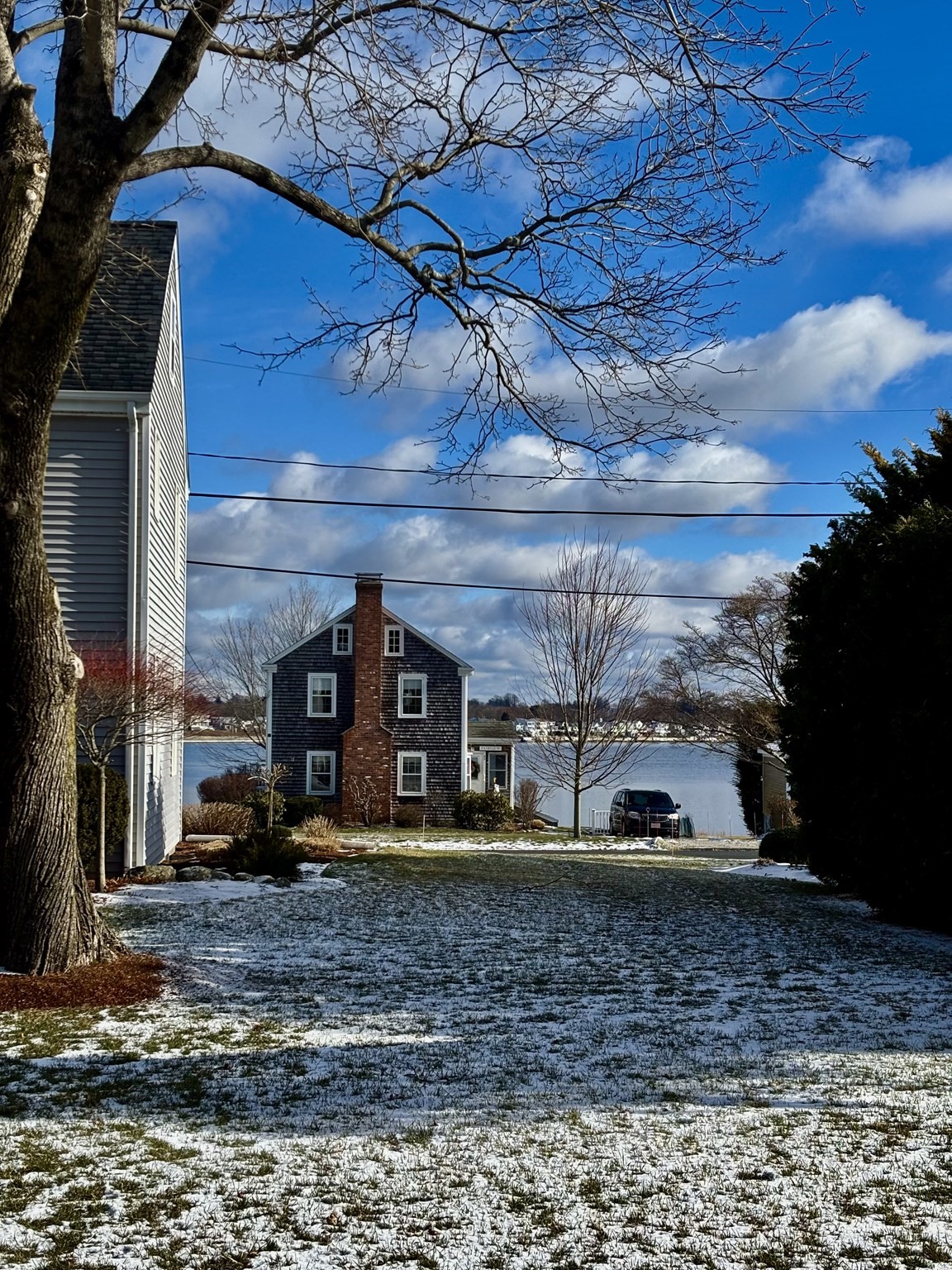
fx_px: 1907
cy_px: 635
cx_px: 476
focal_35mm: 52
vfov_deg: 36.8
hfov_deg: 28.0
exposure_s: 1/4082
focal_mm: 5.96
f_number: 1.6
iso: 40
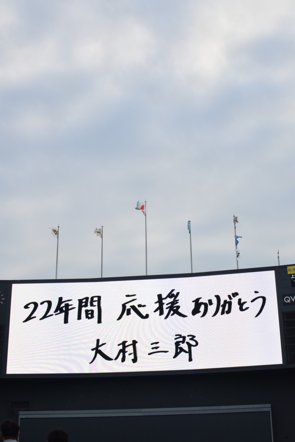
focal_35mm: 52
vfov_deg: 37.8
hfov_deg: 25.8
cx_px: 148
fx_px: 645
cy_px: 221
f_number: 9
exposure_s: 1/320
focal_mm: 35
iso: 800
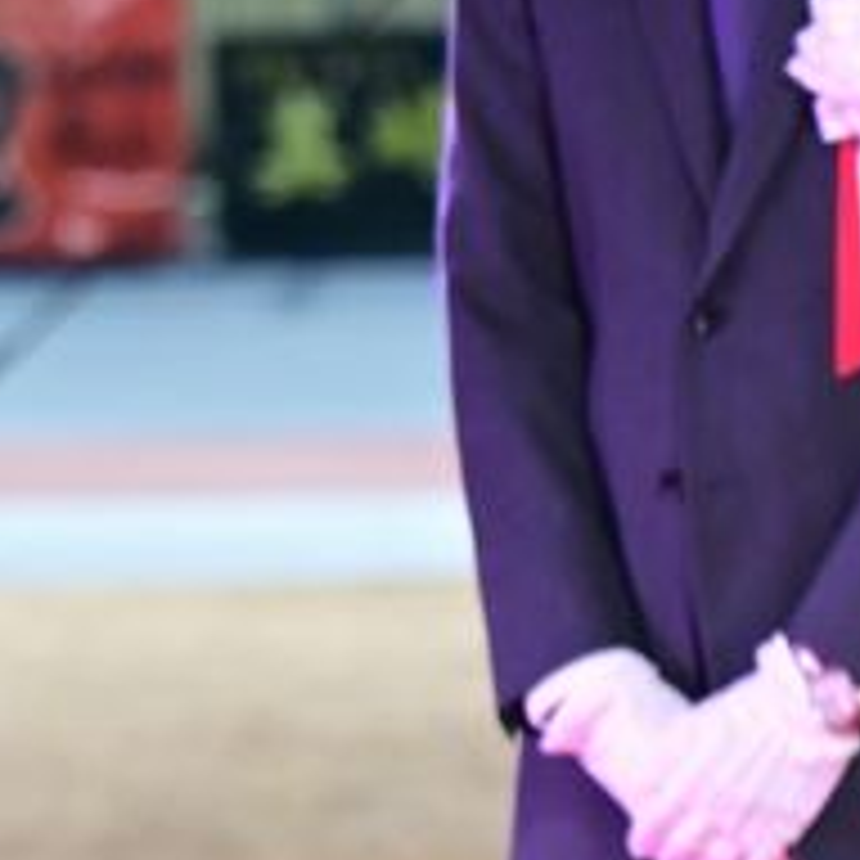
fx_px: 20687
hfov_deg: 2.4
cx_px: -950
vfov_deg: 2.4
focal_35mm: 736
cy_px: -1027
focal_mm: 110
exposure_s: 1/160
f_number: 5.6
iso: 2000
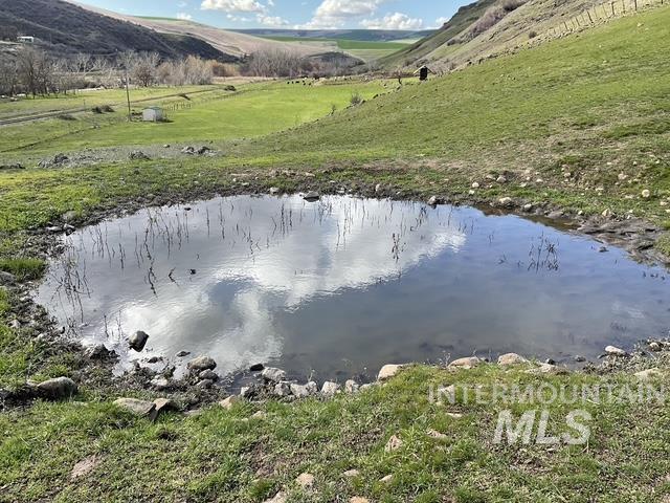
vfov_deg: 48.2
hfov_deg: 61.7
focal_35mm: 29
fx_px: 561
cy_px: 252
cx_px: 335
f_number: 1.8
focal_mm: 3
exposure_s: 1/504
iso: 16
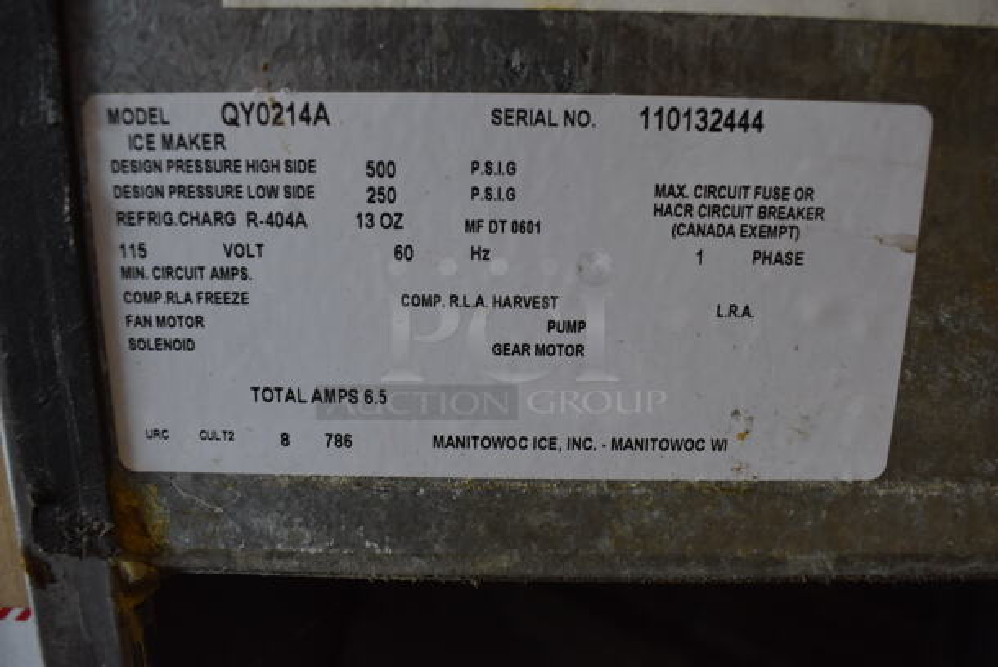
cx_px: 499
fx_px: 832
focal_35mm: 30
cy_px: 334
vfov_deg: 43.7
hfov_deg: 61.9
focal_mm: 20
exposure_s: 1/60
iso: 800
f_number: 5.6
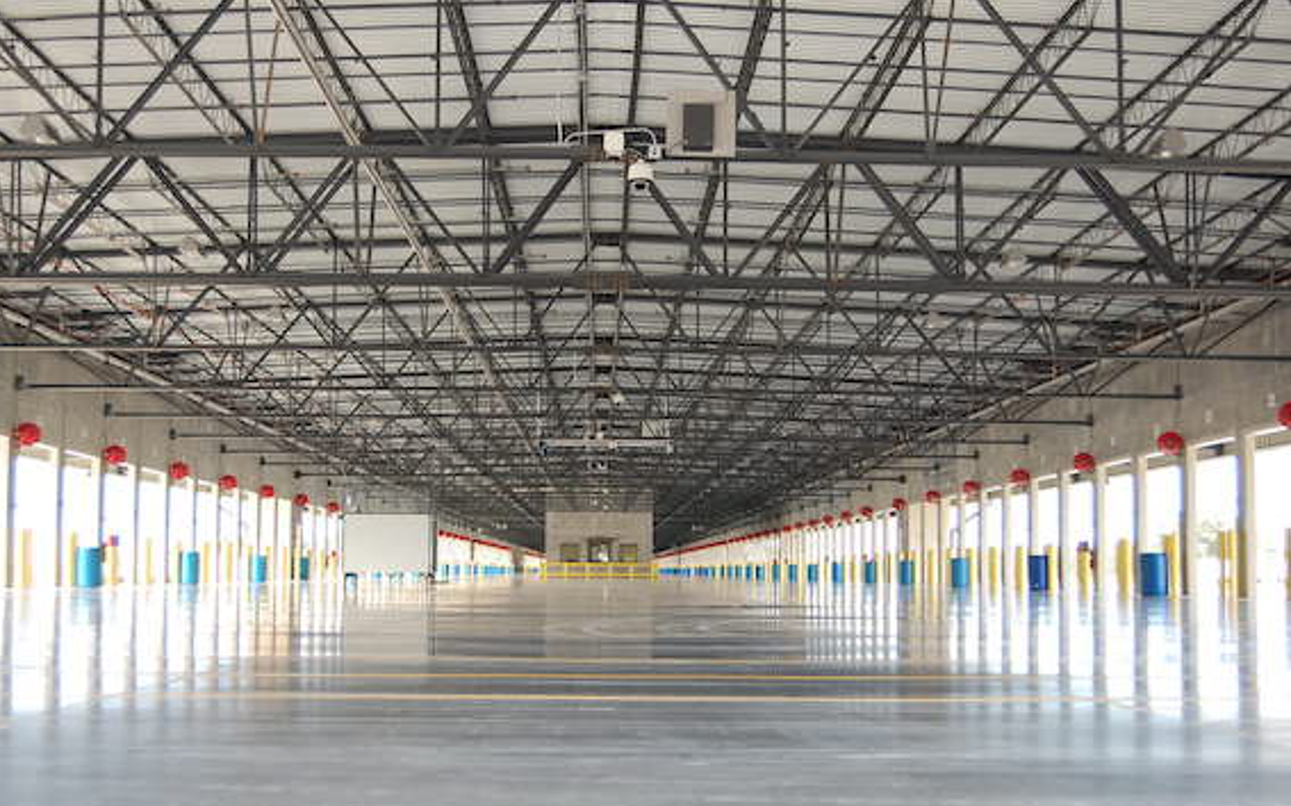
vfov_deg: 25.8
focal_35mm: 50
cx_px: 642
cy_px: 420
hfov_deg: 40.3
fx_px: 1759
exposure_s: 1/125
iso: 400
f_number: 4.5
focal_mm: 32
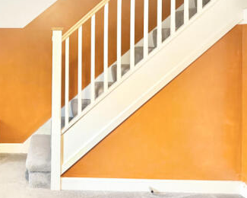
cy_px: 39
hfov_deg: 41.4
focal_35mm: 42
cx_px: 41
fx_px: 307
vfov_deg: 34.6
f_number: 1.78
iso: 800
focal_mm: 6.76
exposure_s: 1/60
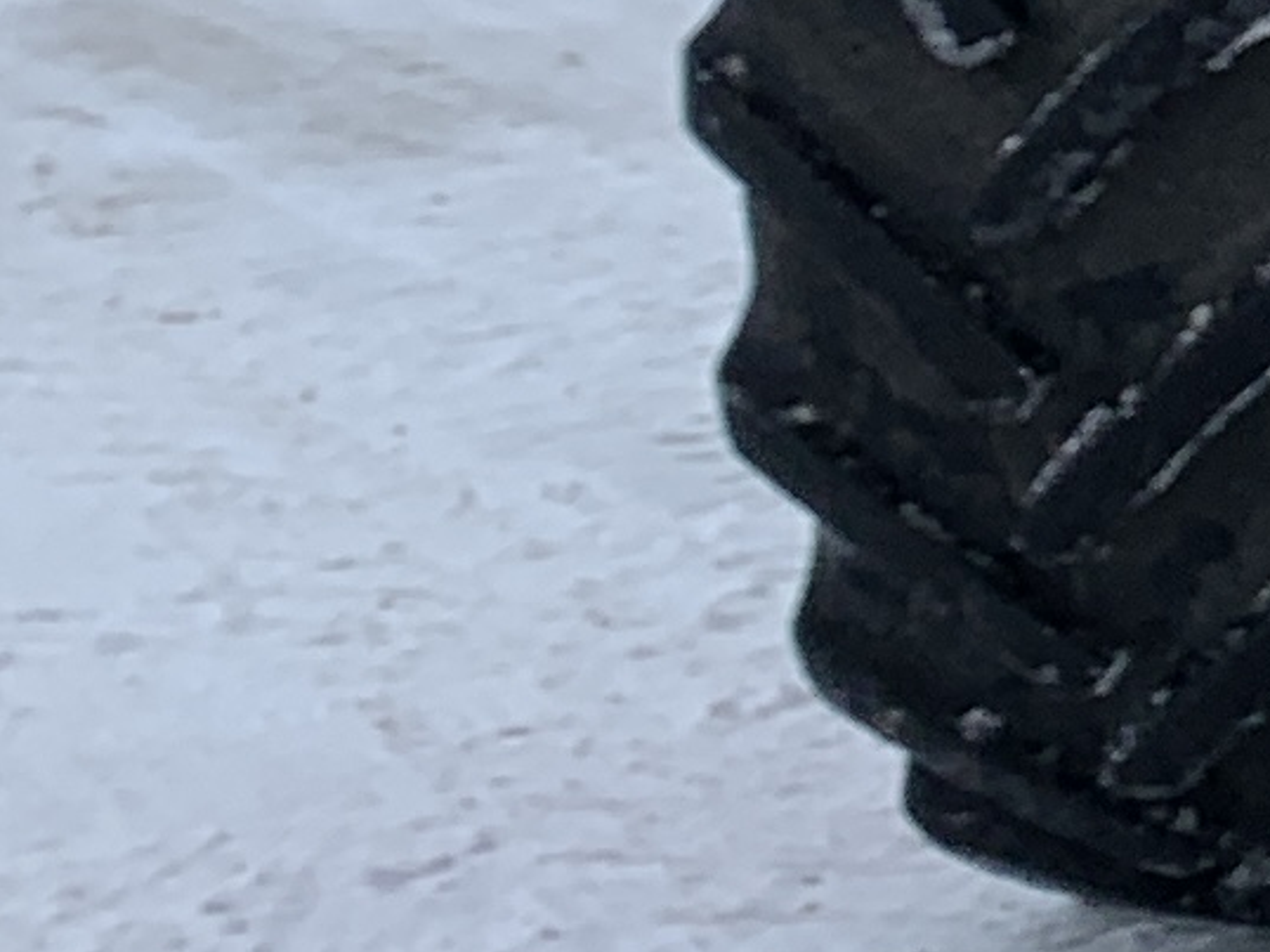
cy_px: -1458
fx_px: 7151
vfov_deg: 7.1
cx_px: 4136
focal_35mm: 195
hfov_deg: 8.2
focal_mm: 4.25
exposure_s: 1/1368
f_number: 1.8
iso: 25
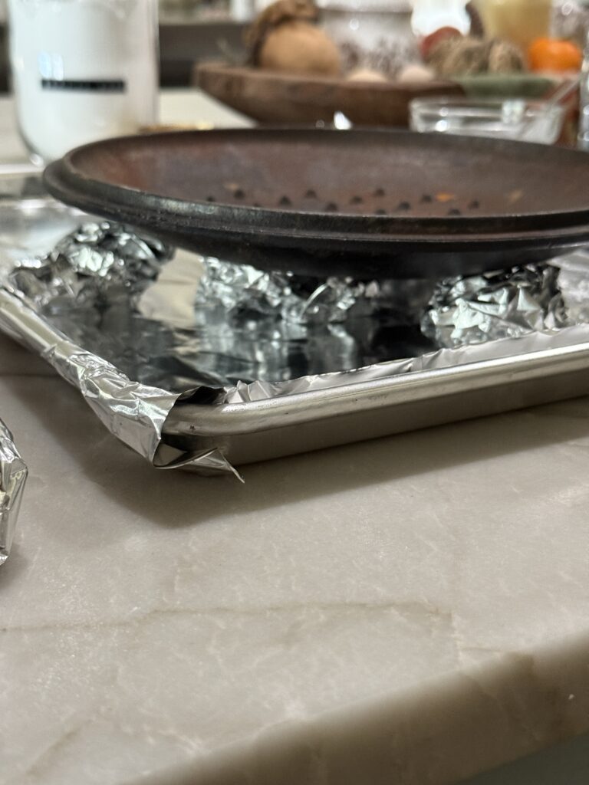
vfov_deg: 39.7
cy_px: 392
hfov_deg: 30.3
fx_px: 1089
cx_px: 294
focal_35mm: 48
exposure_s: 1/40
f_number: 1.78
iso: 400
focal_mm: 6.76
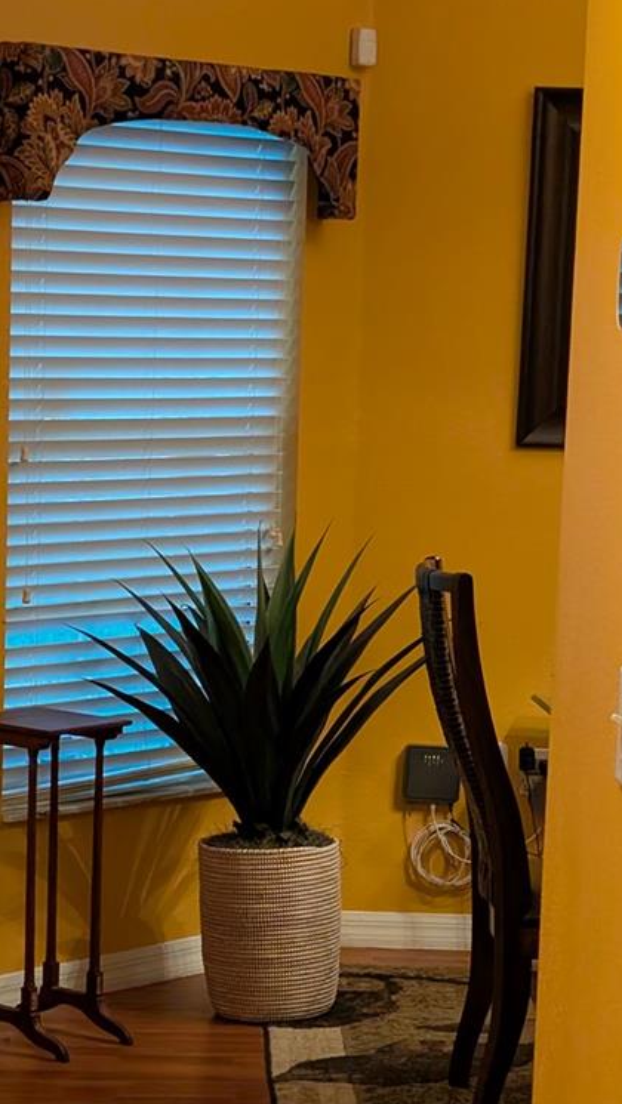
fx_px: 2520
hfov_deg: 14.0
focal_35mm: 86
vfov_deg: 24.6
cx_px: 193
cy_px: 764
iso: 665
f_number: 1.68
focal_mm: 6.9
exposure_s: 1/120
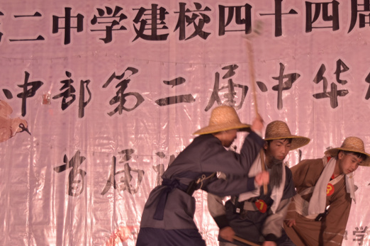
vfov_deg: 11.9
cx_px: 247
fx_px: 1181
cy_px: 133
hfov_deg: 17.8
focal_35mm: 115
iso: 320
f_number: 5
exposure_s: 1/100
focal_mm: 40
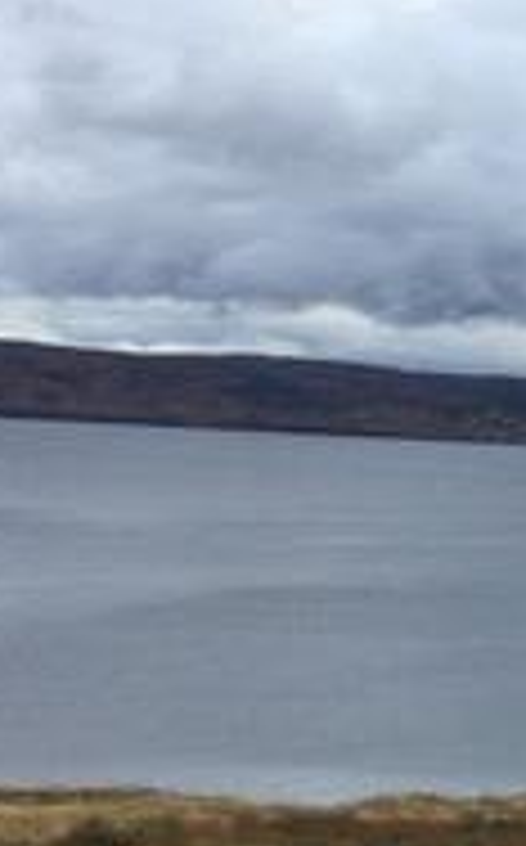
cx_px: 904
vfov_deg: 18.6
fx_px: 2577
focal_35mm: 112
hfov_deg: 11.0
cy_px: 490
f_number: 2.4
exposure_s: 1/339
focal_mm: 3.3
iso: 25
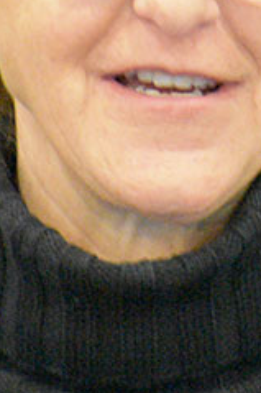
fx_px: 12317
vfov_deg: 1.8
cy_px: 66
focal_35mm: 1131
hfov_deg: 1.2
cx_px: 164
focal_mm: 300
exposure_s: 1/60
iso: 12800
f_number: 6.3
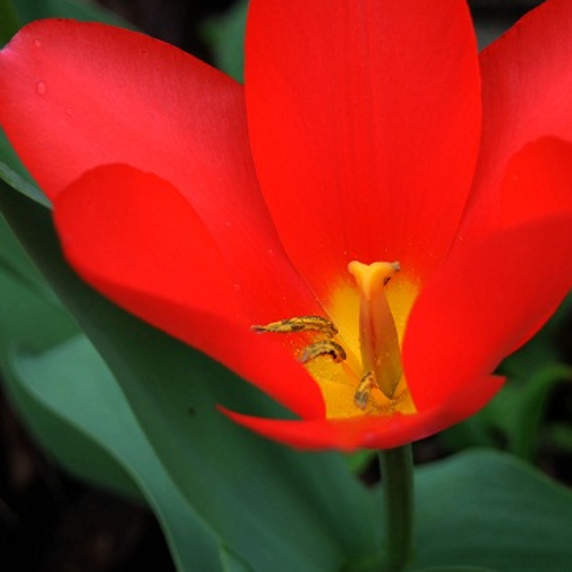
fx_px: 2897
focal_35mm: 155
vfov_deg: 11.3
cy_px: 265
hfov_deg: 11.3
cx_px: 354
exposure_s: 1/160
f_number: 5.6
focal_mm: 55
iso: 100
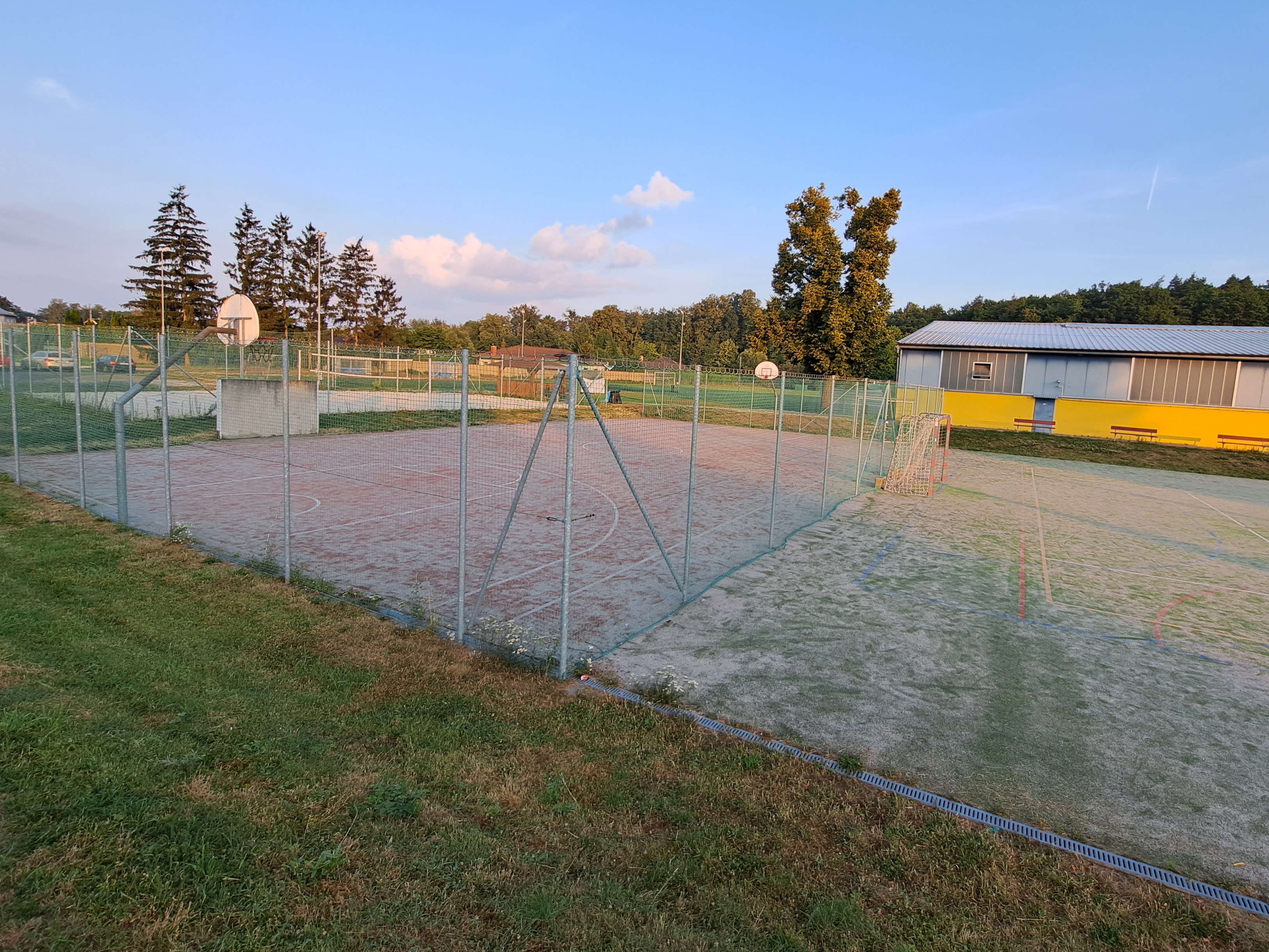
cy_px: 440
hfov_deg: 94.1
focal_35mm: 16
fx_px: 587
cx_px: 703
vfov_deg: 78.0
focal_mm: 1.74
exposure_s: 1/260
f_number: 2.2
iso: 50
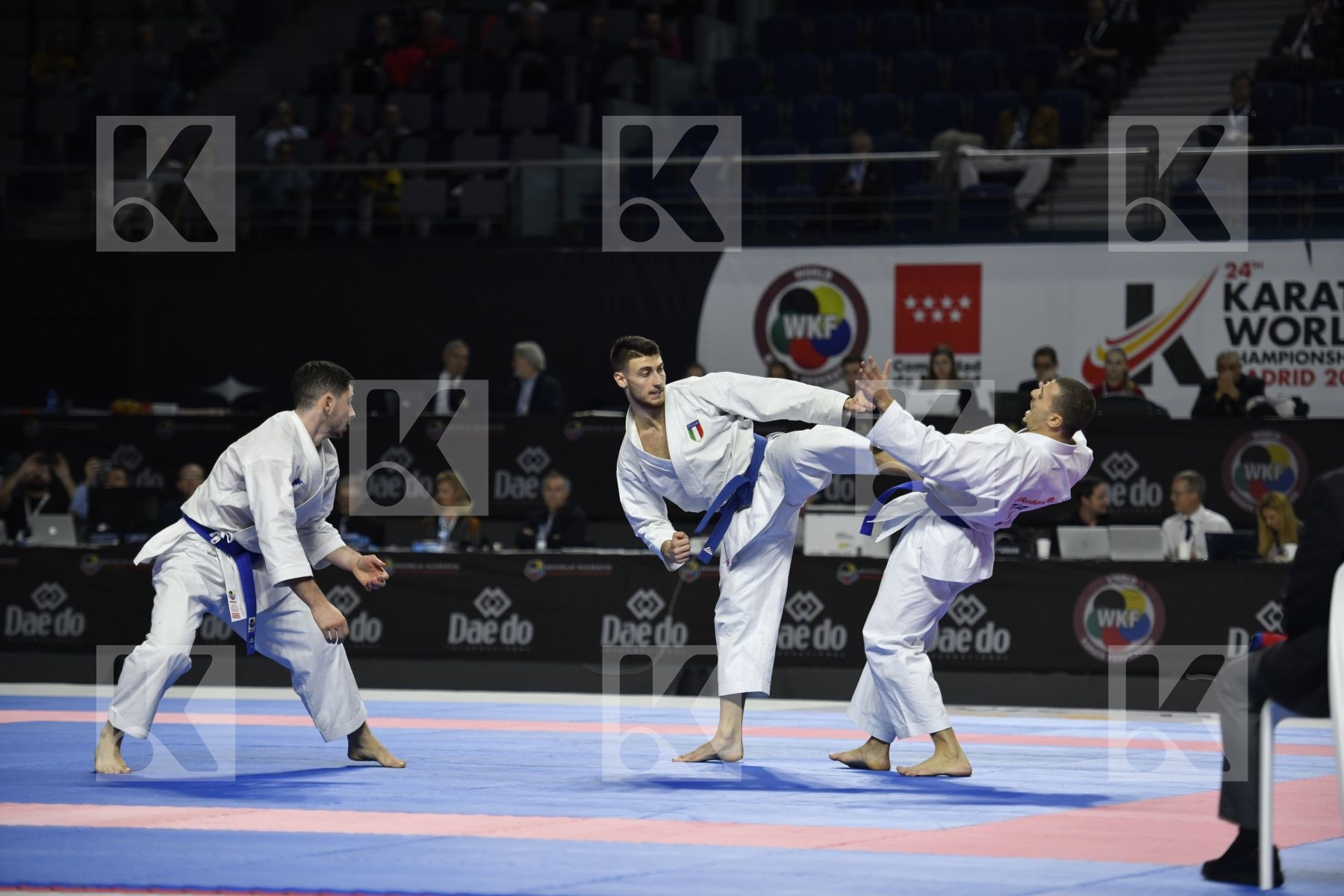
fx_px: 5040
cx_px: 672
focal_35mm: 135
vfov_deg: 10.2
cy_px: 448
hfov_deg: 15.2
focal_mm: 135
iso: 800
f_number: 2.8
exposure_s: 1/800
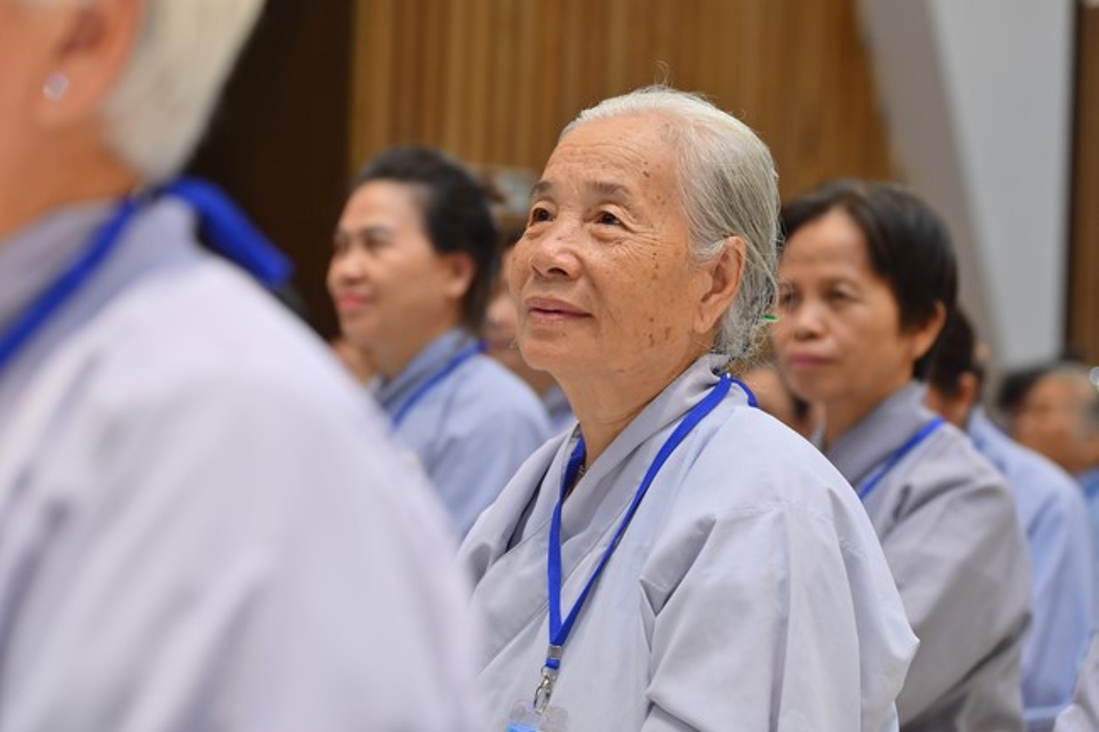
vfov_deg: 11.4
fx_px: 3662
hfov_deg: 17.1
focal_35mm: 120
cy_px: 366
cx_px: 550
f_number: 5
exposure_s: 1/100
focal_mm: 120
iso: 1000
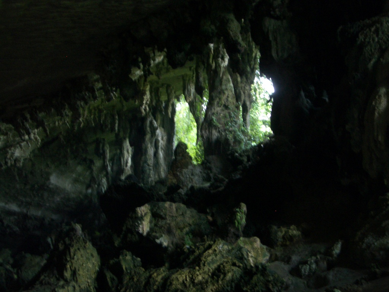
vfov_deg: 23.7
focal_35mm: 62
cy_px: 146
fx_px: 697
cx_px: 194
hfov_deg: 31.2
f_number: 3.5
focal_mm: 10.2
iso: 100
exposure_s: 1/8
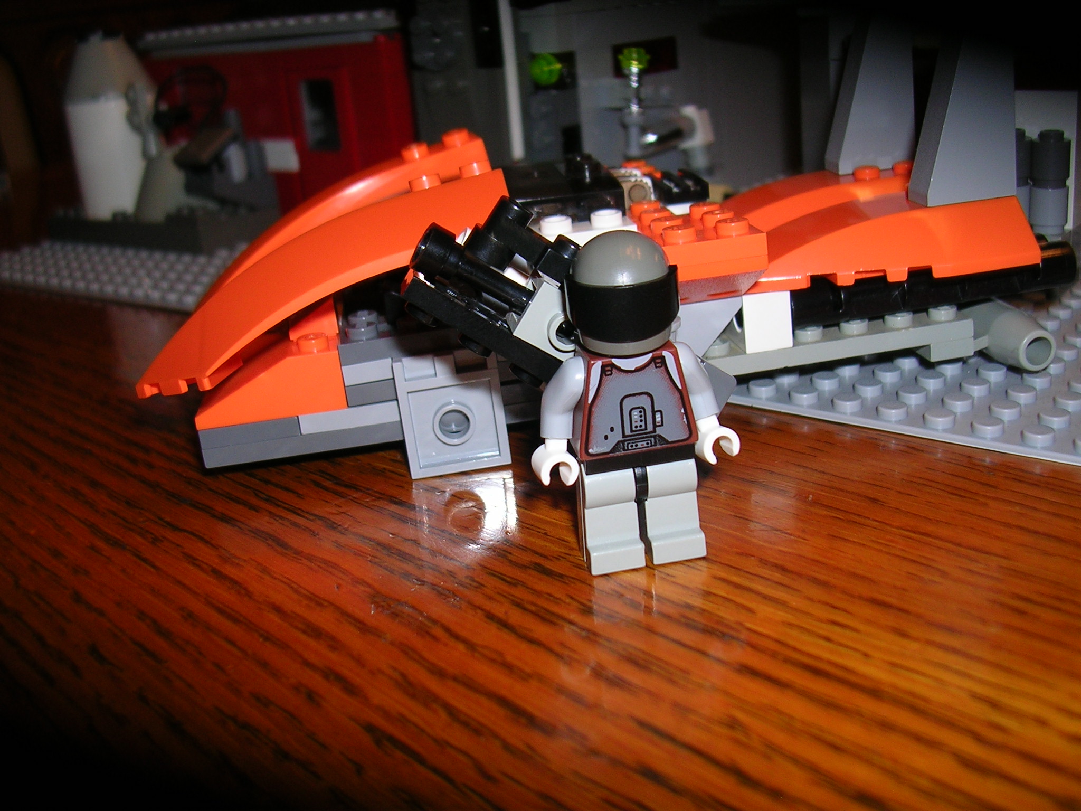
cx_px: 540
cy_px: 406
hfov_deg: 49.0
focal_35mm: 38
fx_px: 1187
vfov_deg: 37.7
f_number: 2.8
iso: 50
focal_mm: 5.8
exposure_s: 1/60.1
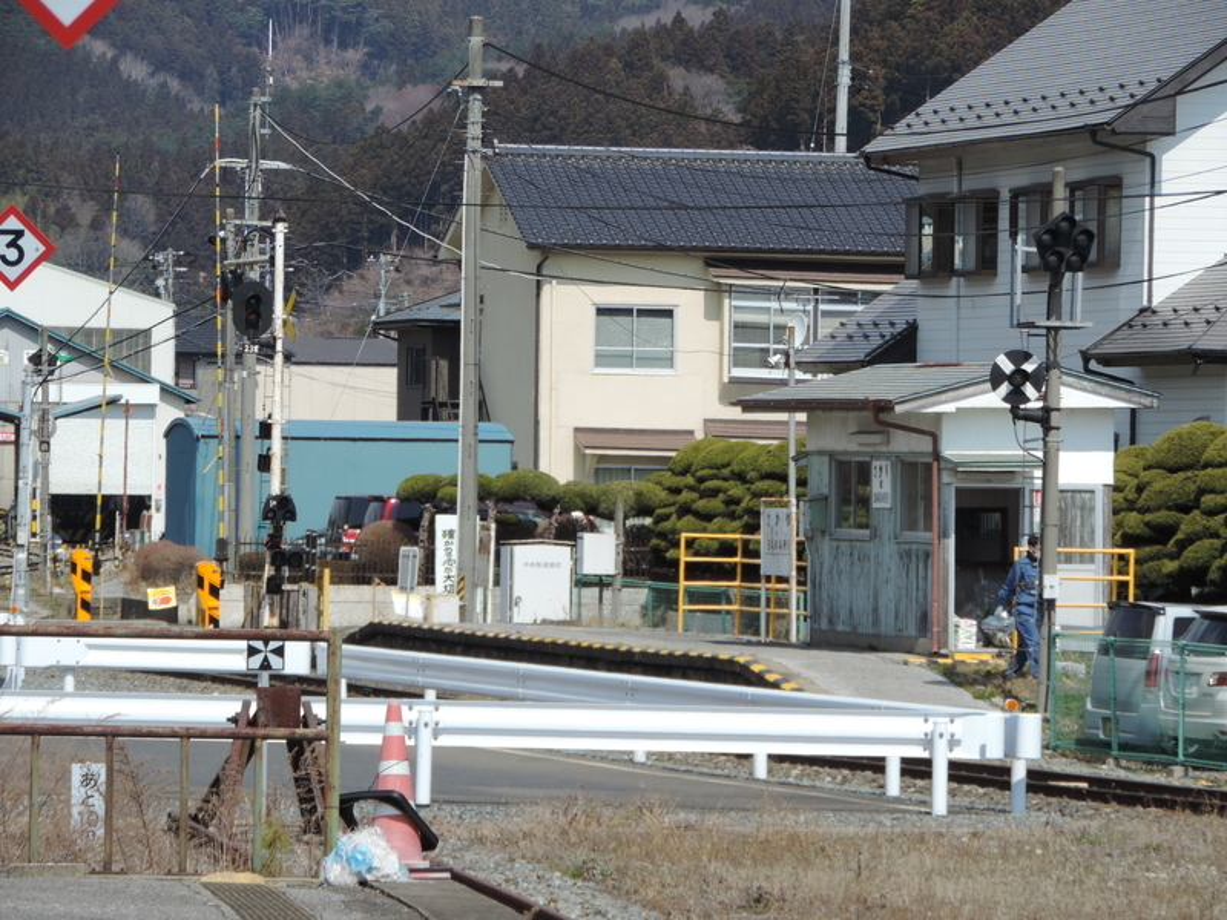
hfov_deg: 7.9
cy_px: 460
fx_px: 8862
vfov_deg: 5.9
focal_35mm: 250
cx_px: 614
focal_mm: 44.5
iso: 80
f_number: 4.7
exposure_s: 1/640
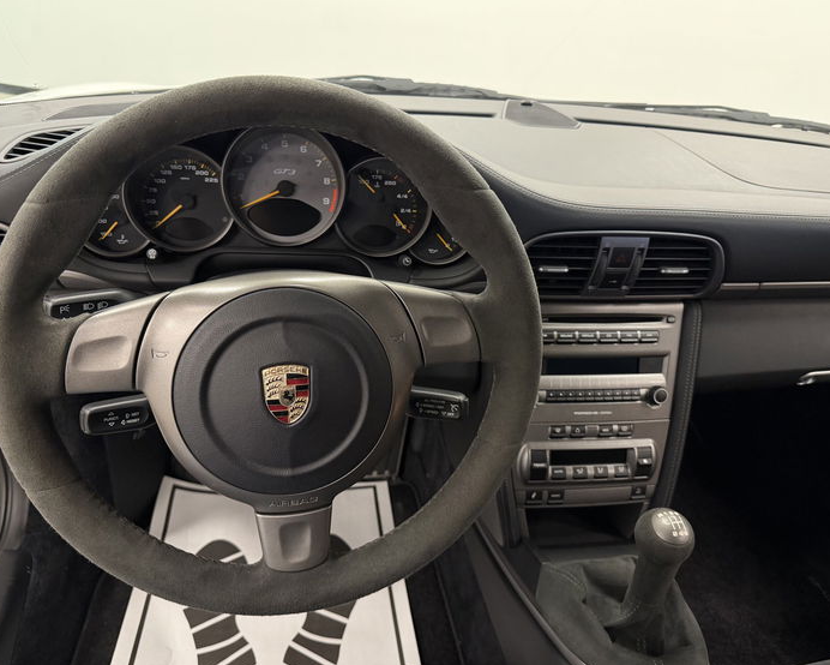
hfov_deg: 66.0
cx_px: 405
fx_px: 639
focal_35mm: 26
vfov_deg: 54.9
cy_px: 324
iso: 250
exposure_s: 1/60
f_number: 1.78
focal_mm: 6.76
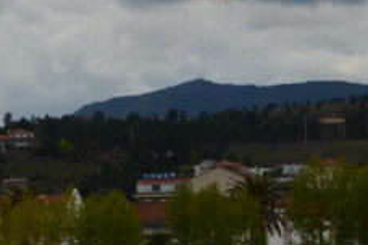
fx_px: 2453
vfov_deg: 5.7
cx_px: -352
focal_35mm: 240
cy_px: 224
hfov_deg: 8.2
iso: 100
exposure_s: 1/200
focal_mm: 38
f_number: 13
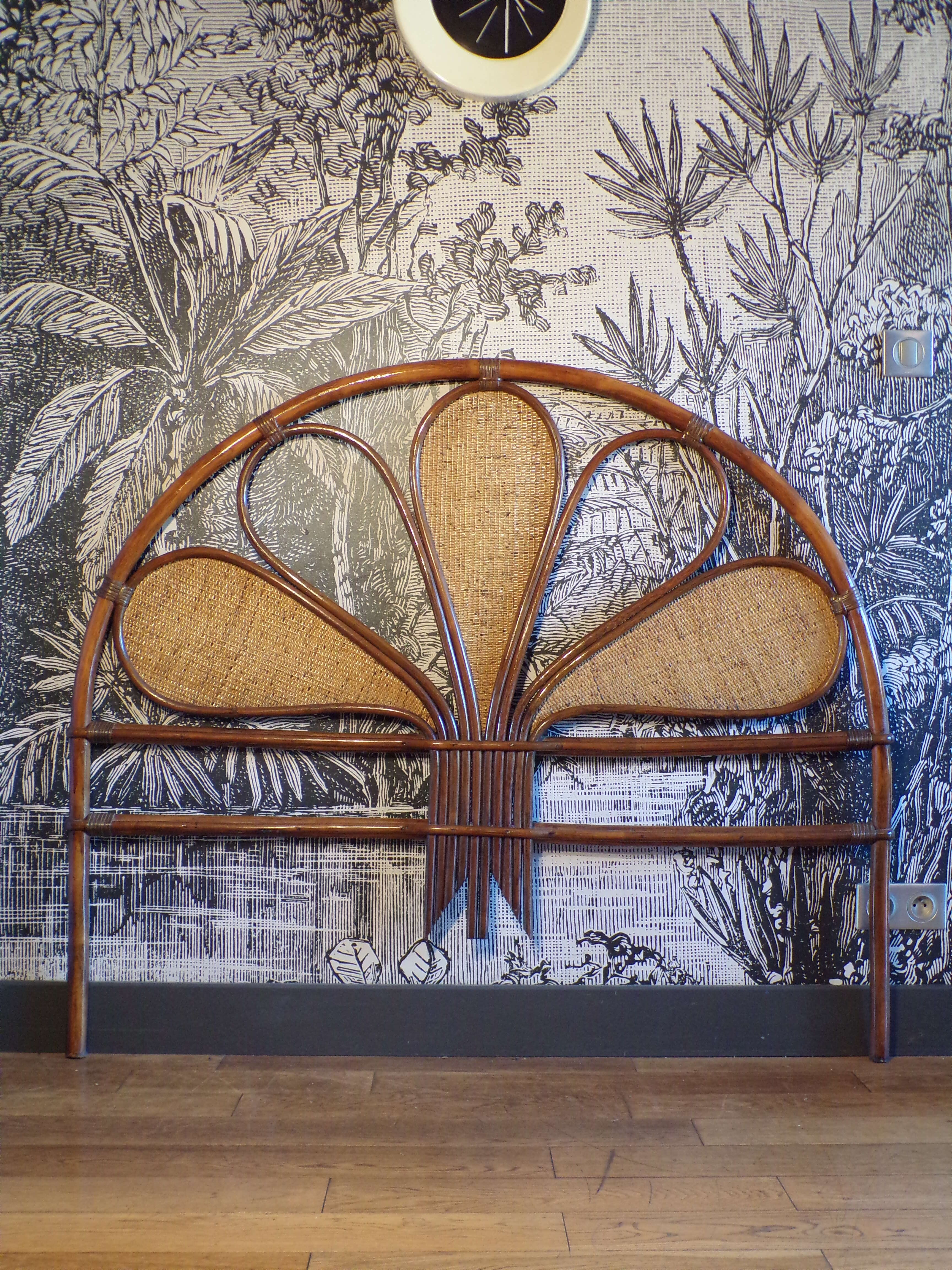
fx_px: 1357
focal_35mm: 37
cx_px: 476
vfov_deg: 50.1
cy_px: 635
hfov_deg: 38.7
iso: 318
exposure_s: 1/17
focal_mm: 6.6
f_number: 3.3
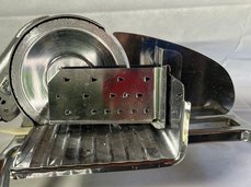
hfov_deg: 47.9
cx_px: 118
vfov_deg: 36.2
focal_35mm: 39
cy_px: 131
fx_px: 282
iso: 32
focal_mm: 5.1
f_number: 1.6
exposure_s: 1/128
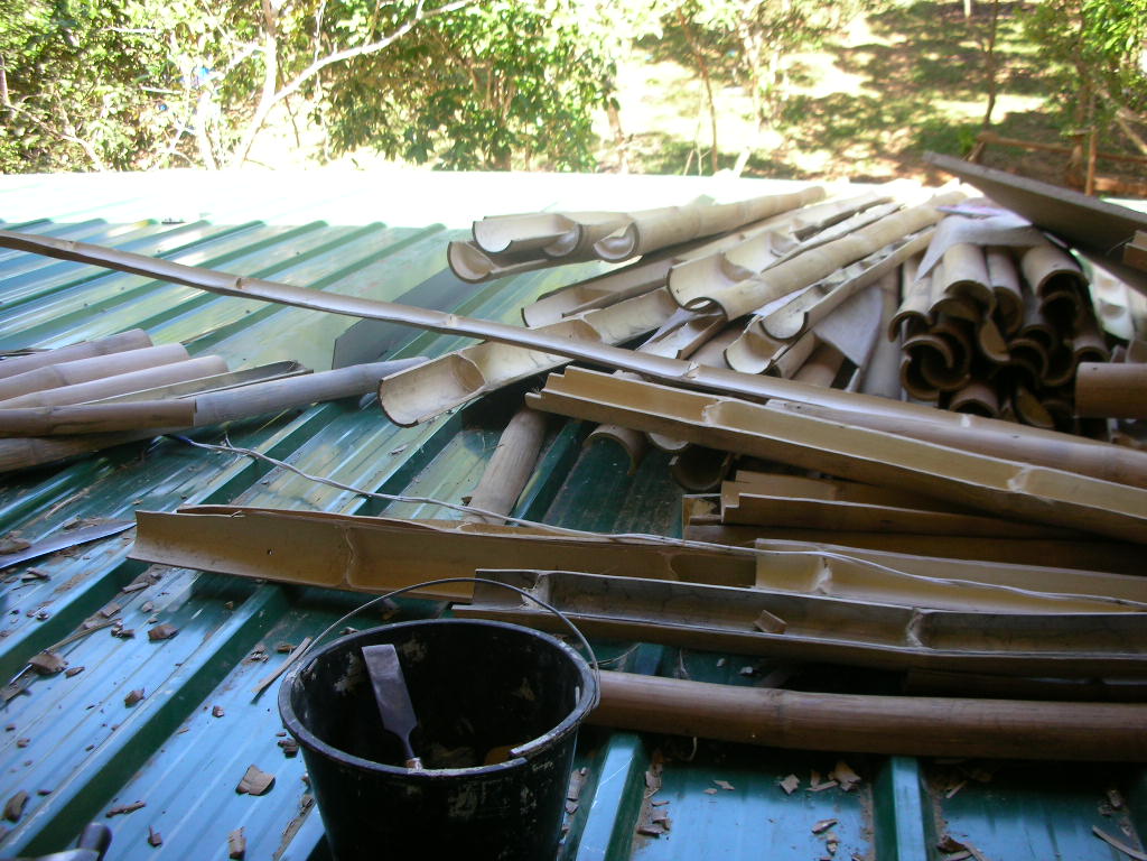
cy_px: 430
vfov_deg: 40.7
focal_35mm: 35
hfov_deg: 52.6
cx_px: 574
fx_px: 1160
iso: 50
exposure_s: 1/91.8
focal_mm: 5.8
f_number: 3
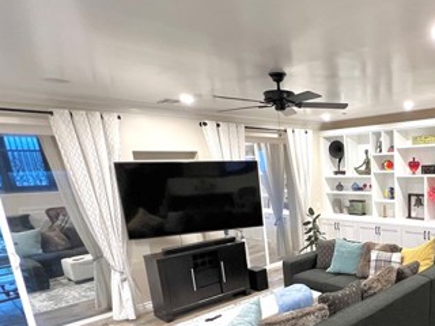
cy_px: 251
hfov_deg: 58.7
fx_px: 327
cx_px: 382
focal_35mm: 26
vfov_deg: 50.5
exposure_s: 1/60
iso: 320
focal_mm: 1.57
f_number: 1.8
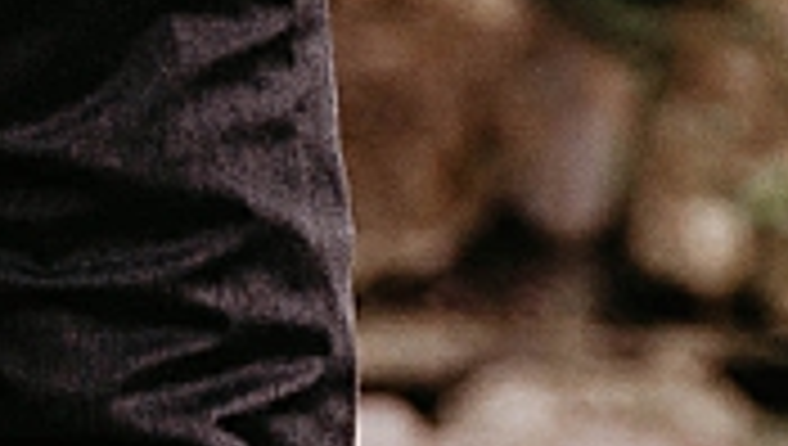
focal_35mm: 418
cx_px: -162
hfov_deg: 5.1
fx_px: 8746
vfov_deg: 2.9
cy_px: -336
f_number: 2.8
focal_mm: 50
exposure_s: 1/200
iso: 320
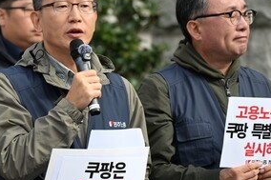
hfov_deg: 9.2
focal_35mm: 222
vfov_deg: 6.2
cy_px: 108
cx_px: 38
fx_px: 1670
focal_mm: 105
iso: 100
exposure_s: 1/320
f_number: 4
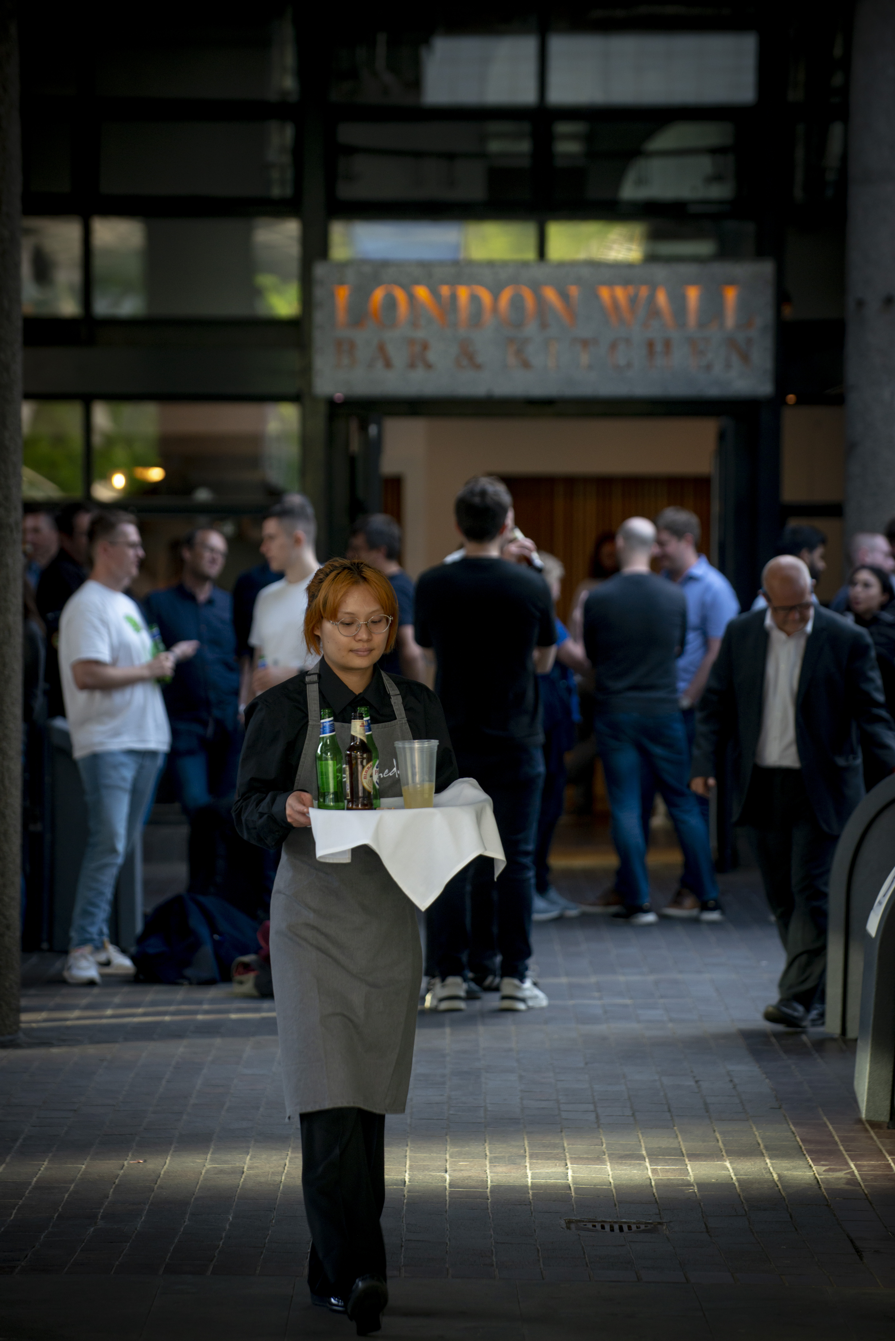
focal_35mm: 155
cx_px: 448
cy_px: 670
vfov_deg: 13.2
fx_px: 5775
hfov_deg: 8.9
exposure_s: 1/160
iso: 500
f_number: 5
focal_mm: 155
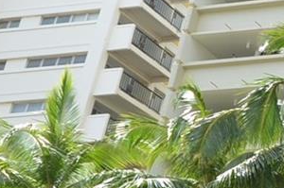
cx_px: 579
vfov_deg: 14.1
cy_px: 173
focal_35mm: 96
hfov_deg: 16.1
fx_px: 756
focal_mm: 12
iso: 200
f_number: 8
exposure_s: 1/250
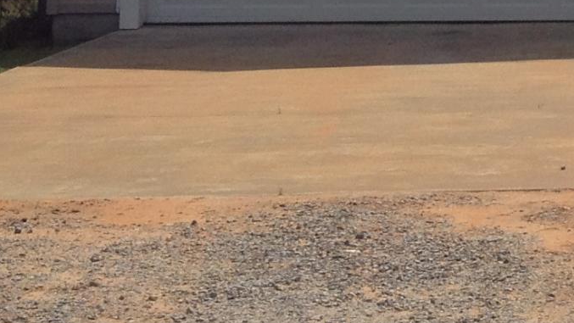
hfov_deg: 12.1
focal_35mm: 169
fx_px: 2573
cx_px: 876
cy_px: -279
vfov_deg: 7.0
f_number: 2.4
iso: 50
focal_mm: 4.28
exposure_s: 1/3690
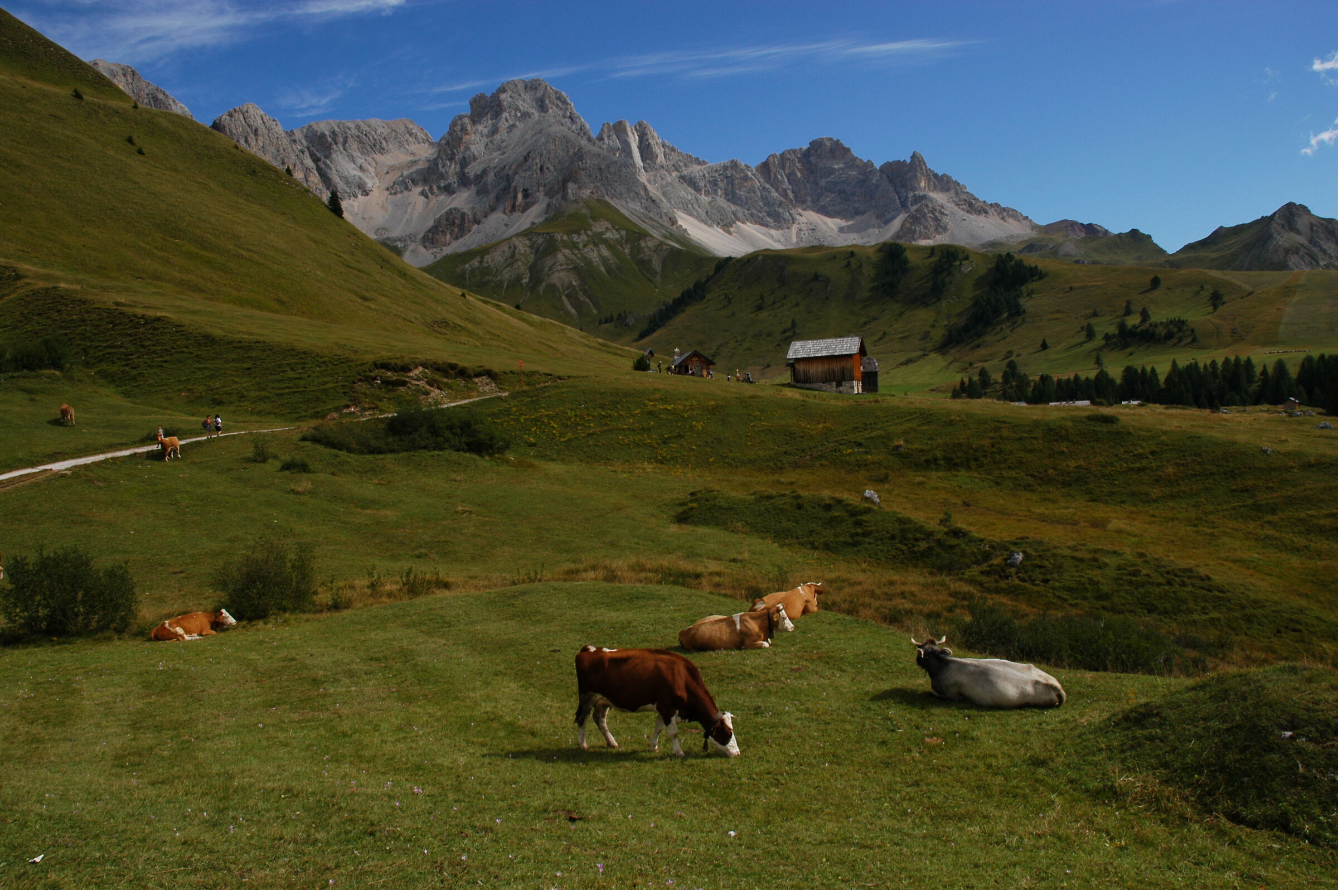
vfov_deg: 47.9
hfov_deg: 67.4
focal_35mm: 27
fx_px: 1003
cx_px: 669
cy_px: 445
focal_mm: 18
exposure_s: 1/350
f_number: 10
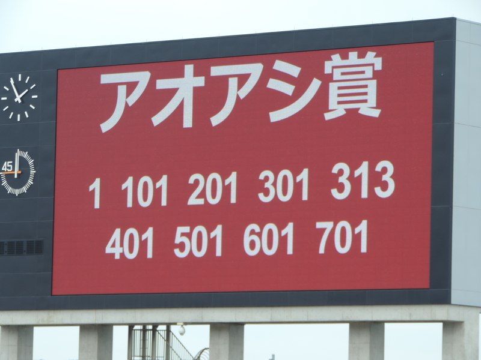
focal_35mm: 225
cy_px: 180
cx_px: 240
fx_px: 3126
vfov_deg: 6.6
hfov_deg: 8.8
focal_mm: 40.1
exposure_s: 1/200
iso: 100
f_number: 4.6
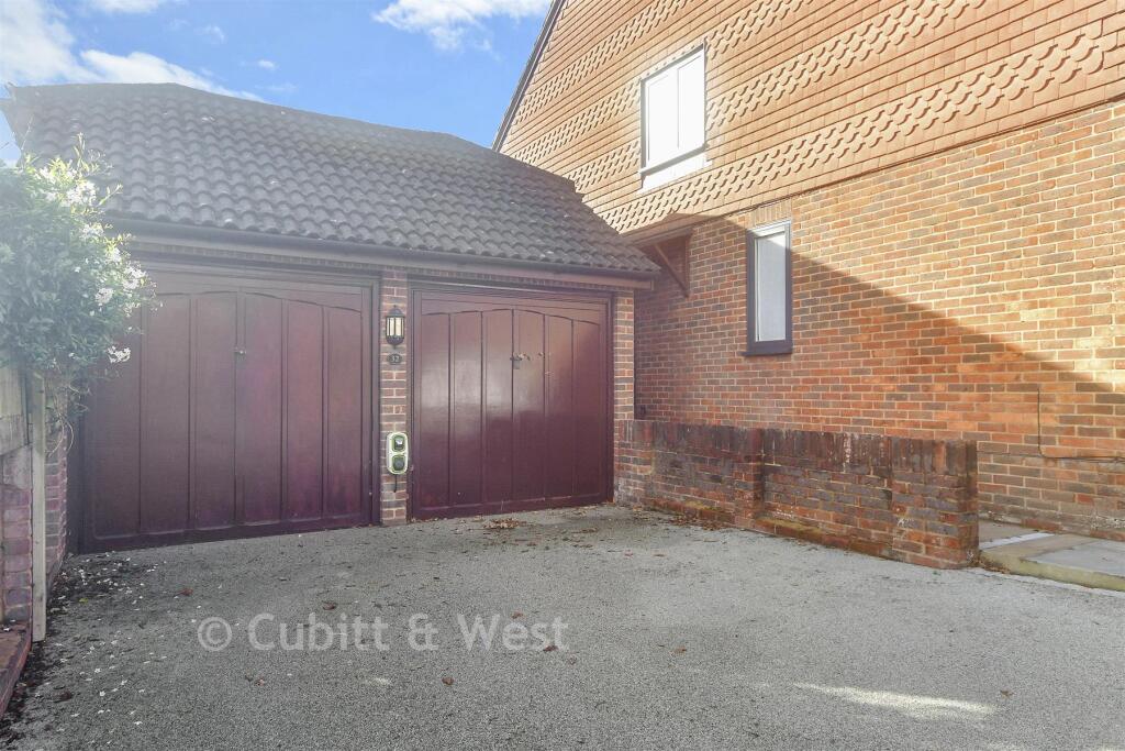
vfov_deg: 57.2
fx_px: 688
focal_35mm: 22
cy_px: 376
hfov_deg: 78.6
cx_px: 562
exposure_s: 1/80
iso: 160
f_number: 8
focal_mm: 15
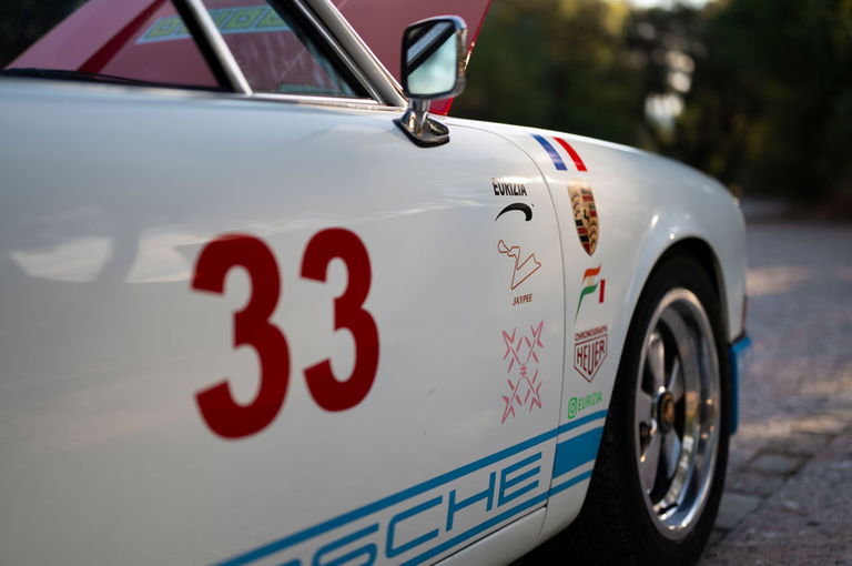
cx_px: 426
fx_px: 1182
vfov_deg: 26.9
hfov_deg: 39.6
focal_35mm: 50
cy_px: 283
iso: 400
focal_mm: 50
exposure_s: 1/1600
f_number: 1.8
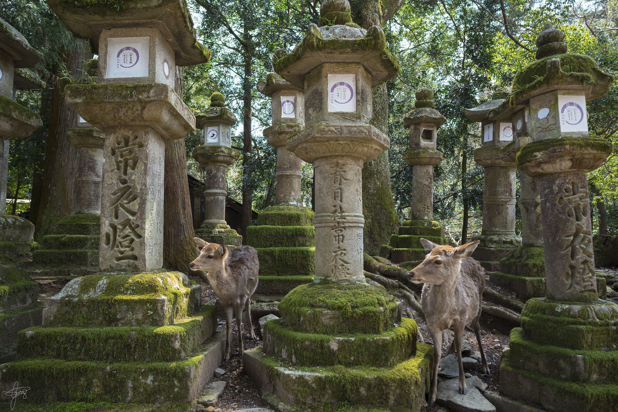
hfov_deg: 71.5
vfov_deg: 51.3
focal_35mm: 25
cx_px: 309
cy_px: 206
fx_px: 429
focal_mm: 25
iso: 100
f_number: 4
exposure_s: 1/50
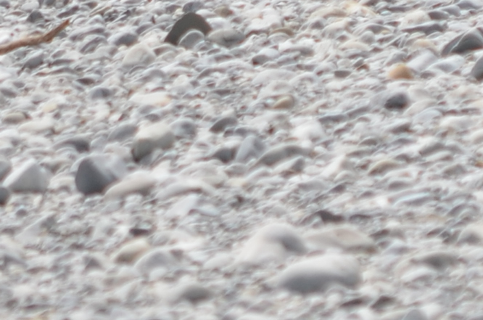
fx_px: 22291
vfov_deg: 0.8
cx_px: 384
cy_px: -145
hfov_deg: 1.2
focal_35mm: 1665
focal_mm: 200
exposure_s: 1/640
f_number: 5.6
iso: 200
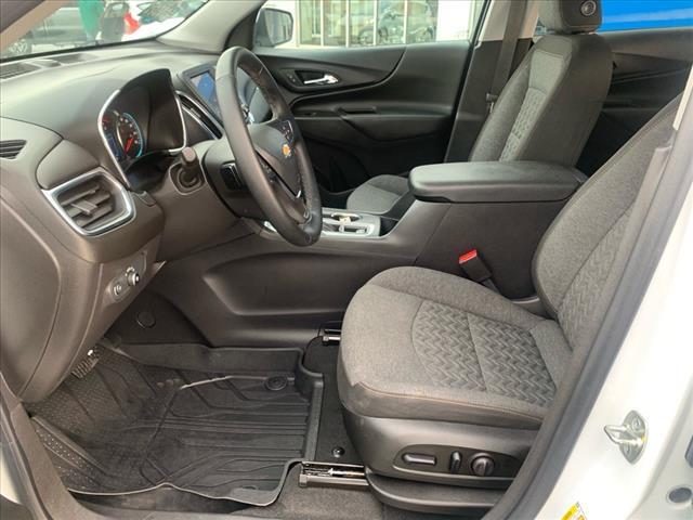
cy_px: 260
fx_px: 521
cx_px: 346
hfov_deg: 67.3
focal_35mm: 26
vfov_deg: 53.1
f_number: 1.8
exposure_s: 1/60
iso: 125
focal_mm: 4.25
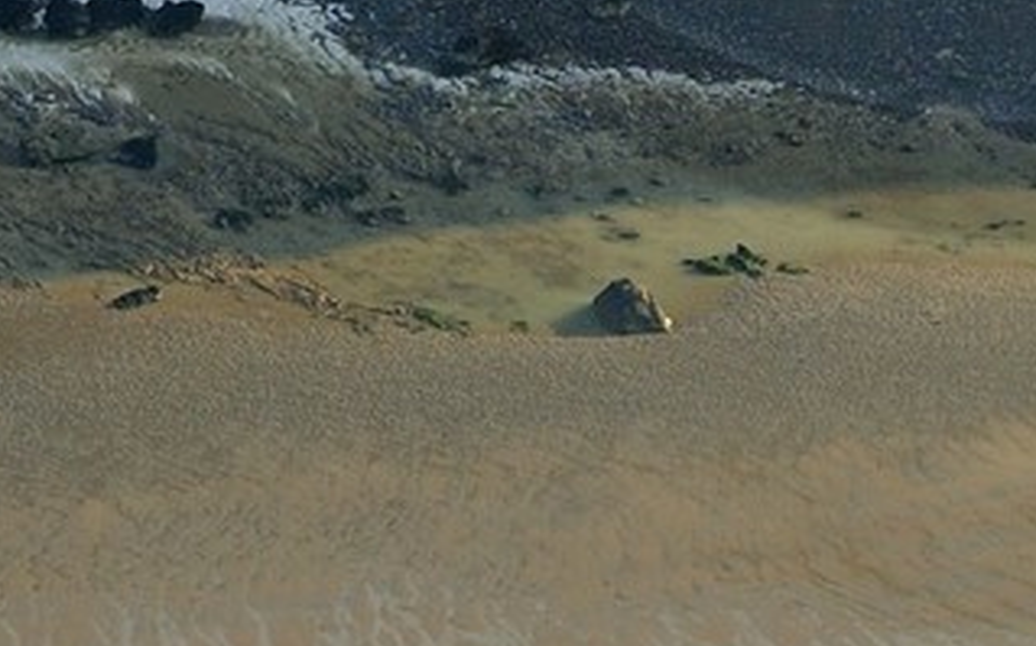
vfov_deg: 1.9
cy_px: -769
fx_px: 19471
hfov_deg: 3.0
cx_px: 1072
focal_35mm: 690
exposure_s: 1/800
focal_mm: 135
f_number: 8
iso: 400
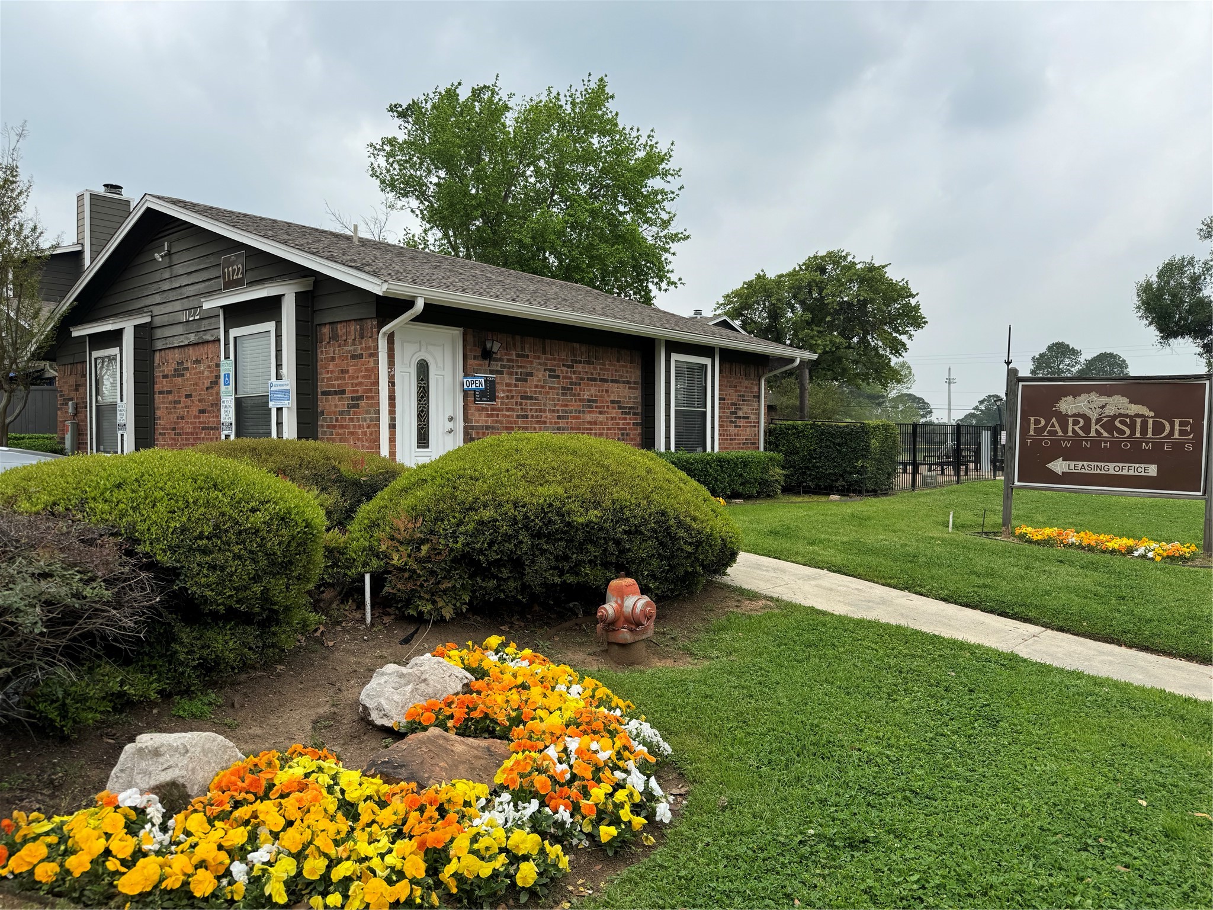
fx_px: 841
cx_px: 606
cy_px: 455
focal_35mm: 24
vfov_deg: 56.8
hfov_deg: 71.6
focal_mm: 6.86
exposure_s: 1/2331
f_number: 1.78
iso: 80
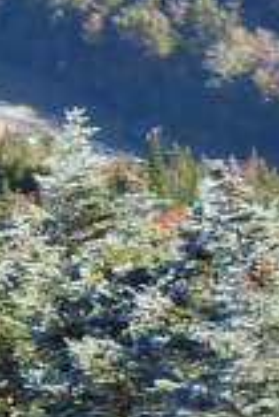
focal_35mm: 812
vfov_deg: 2.5
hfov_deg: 1.6
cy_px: -672
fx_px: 9418
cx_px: -1626
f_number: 4.5
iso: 100
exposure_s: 1/200
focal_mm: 15.2
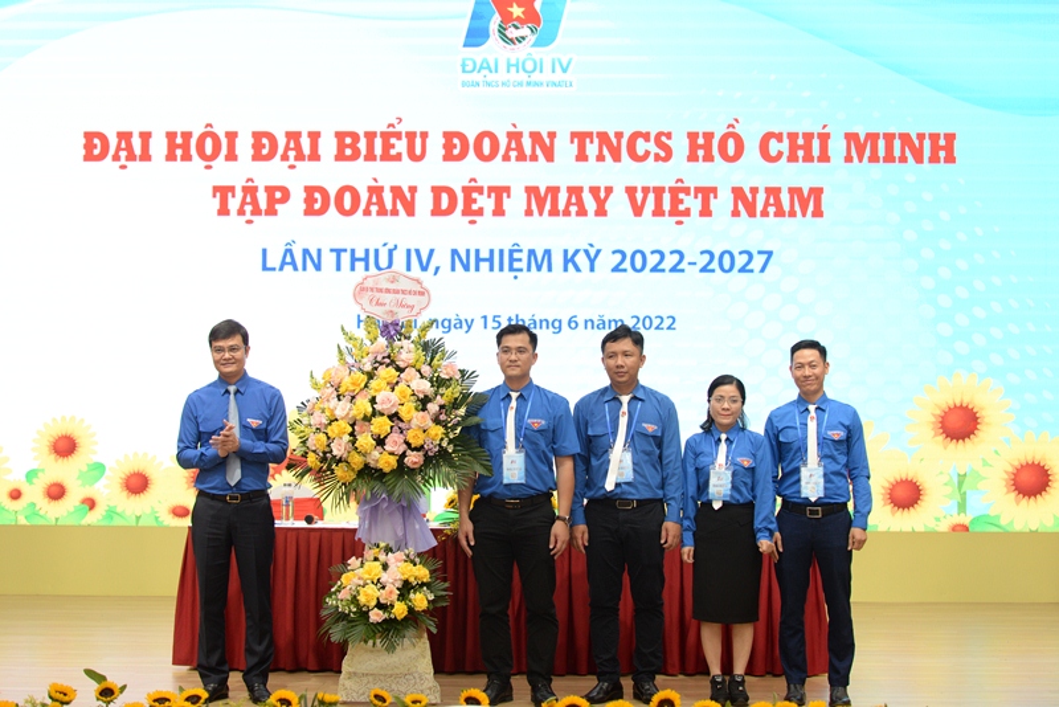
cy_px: 354
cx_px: 530
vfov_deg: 19.5
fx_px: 2060
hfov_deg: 28.8
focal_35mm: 70
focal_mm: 70
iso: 1000
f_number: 3.2
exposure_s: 1/200
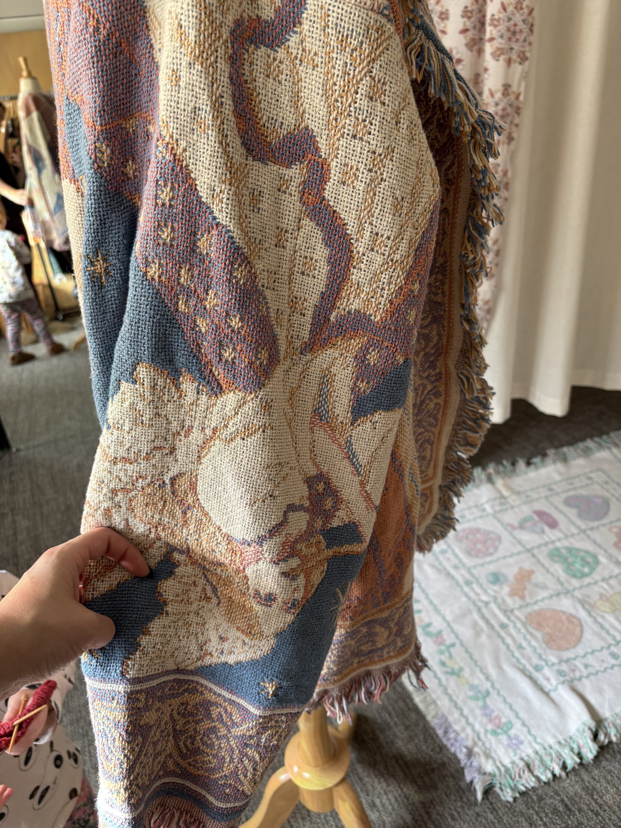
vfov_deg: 67.3
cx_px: 310
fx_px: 622
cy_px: 414
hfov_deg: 53.1
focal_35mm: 26
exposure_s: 1/110
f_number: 1.6
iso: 125
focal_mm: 5.96
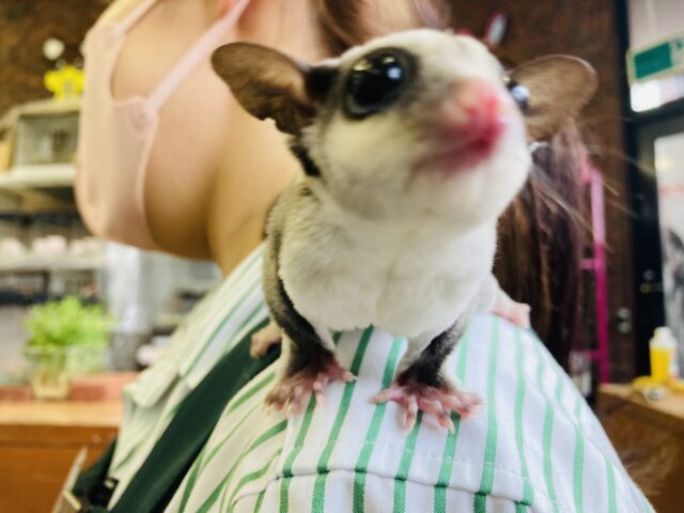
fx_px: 553
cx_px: 342
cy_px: 256
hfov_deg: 63.4
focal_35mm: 28
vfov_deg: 49.7
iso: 80
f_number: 1.8
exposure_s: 1/100
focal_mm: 3.99
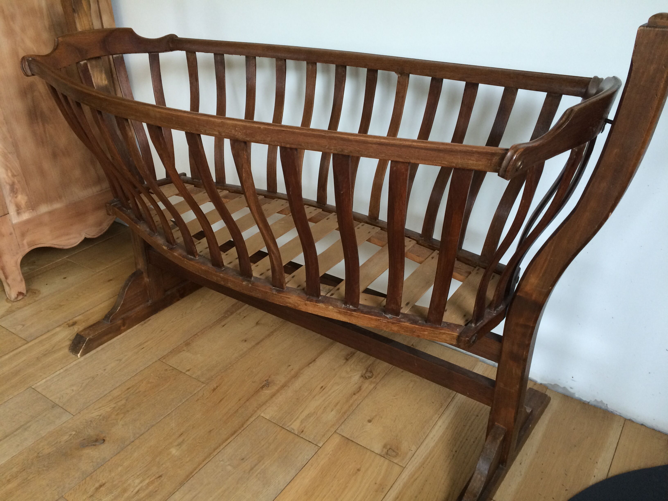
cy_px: 250
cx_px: 334
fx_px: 560
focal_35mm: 29
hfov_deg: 61.7
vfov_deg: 48.2
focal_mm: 4.15
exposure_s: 1/33
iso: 80
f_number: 2.2
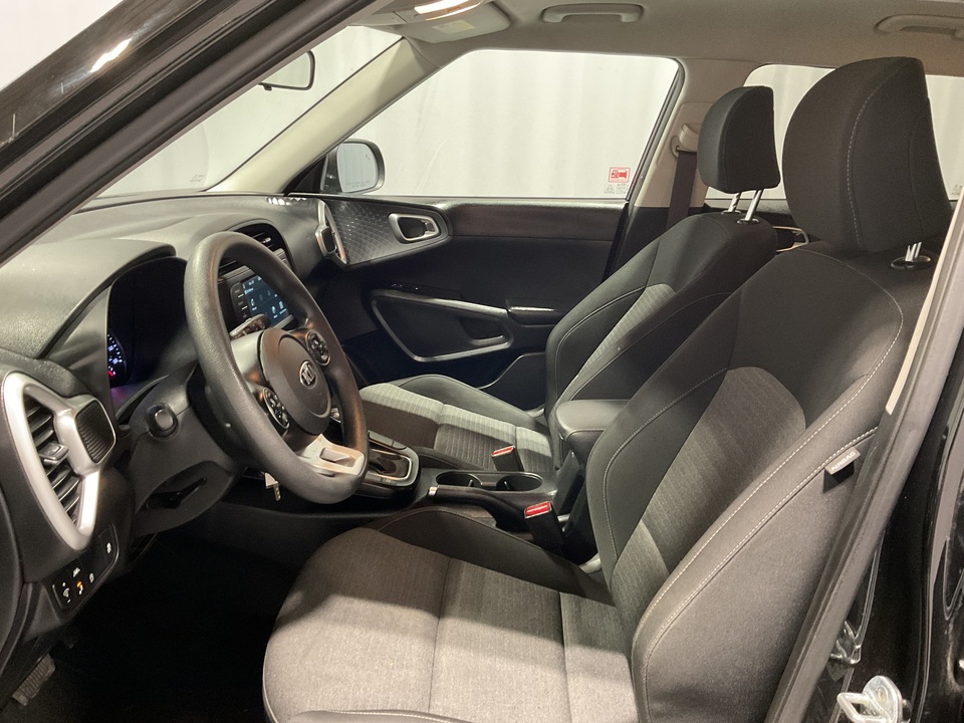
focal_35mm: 29
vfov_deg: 48.2
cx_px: 482
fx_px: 808
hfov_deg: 61.7
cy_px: 362
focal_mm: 3
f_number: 1.8
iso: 250
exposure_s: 1/30
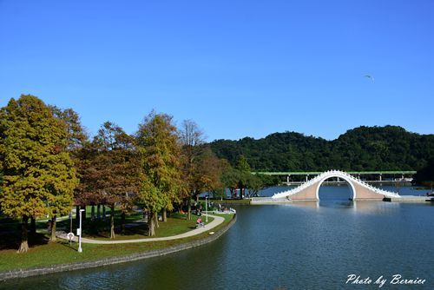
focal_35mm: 33
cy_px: 145
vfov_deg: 40.0
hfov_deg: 57.2
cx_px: 217
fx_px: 398
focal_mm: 22
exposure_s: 1/640
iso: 100
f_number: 5.6
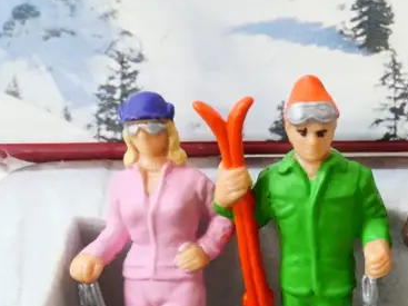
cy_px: 278
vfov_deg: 21.4
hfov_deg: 27.1
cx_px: 425
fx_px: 789
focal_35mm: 67
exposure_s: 1/100
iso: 3200
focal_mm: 12
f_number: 5
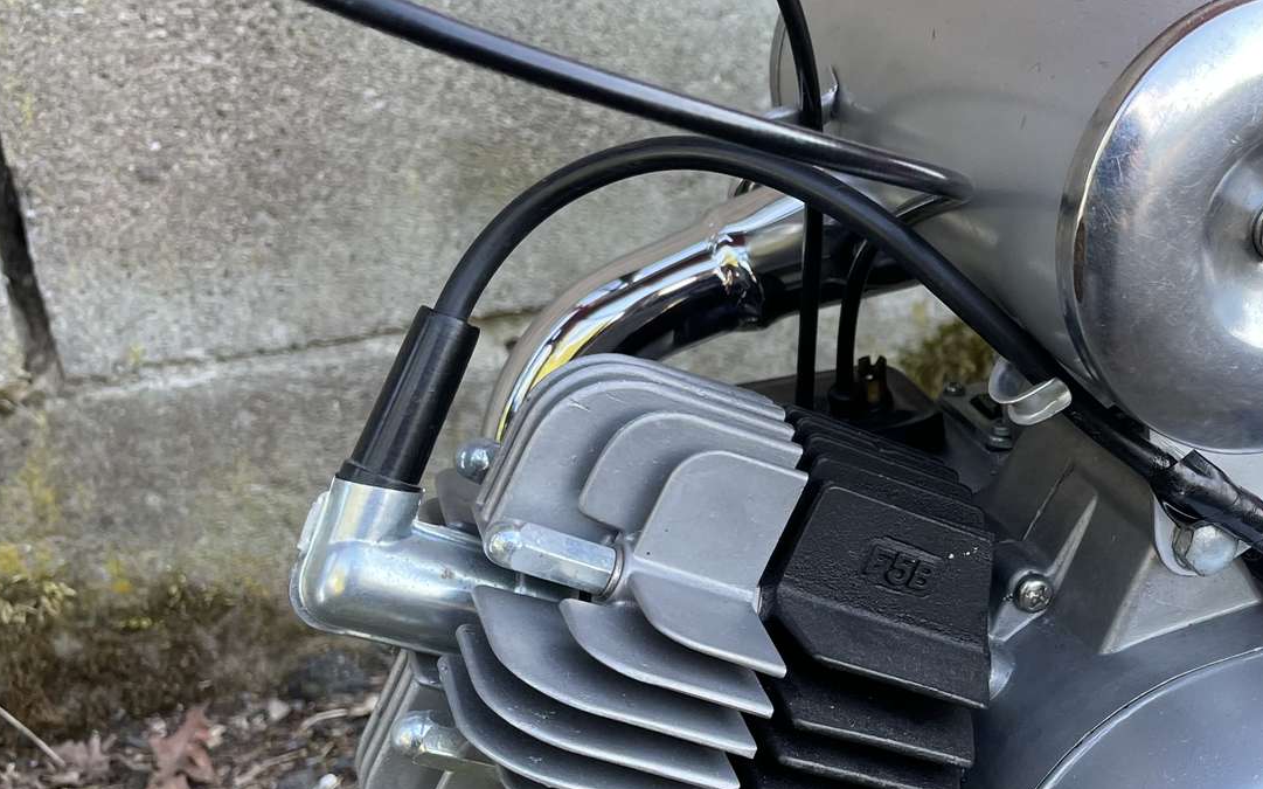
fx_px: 1755
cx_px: 1120
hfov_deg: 37.2
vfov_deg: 25.3
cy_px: 483
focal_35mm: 51
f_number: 1.6
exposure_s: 1/121
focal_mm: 4.2
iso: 50
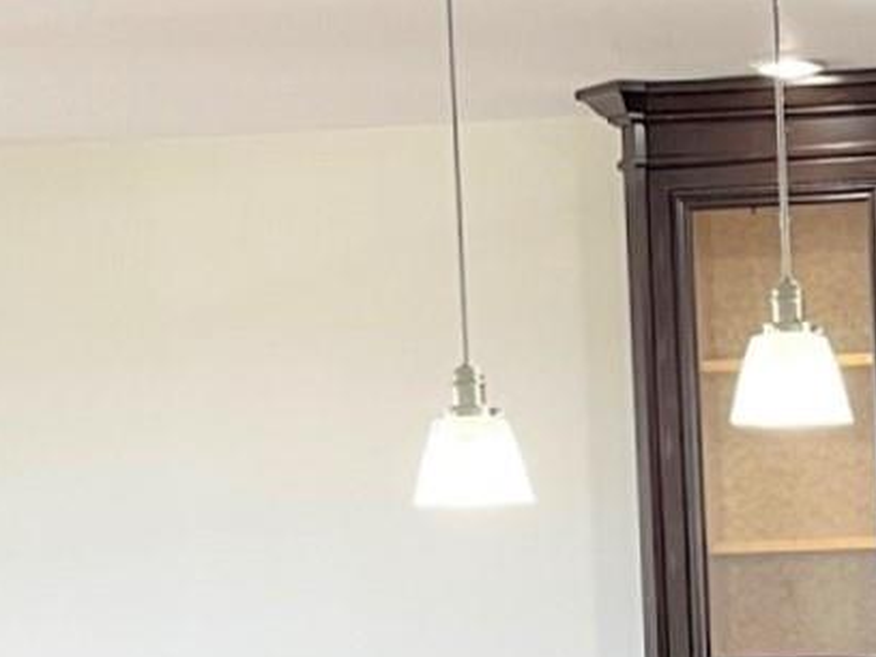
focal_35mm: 125
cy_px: 749
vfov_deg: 11.7
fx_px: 3163
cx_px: 996
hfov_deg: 15.3
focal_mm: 5.1
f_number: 1.6
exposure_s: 1/60
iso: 125
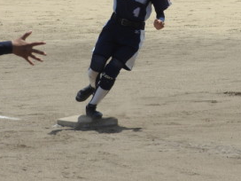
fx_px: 2075
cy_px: -3
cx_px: 255
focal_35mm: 298
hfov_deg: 6.6
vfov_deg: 5.0
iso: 100
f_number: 5
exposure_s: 1/640
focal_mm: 24.2
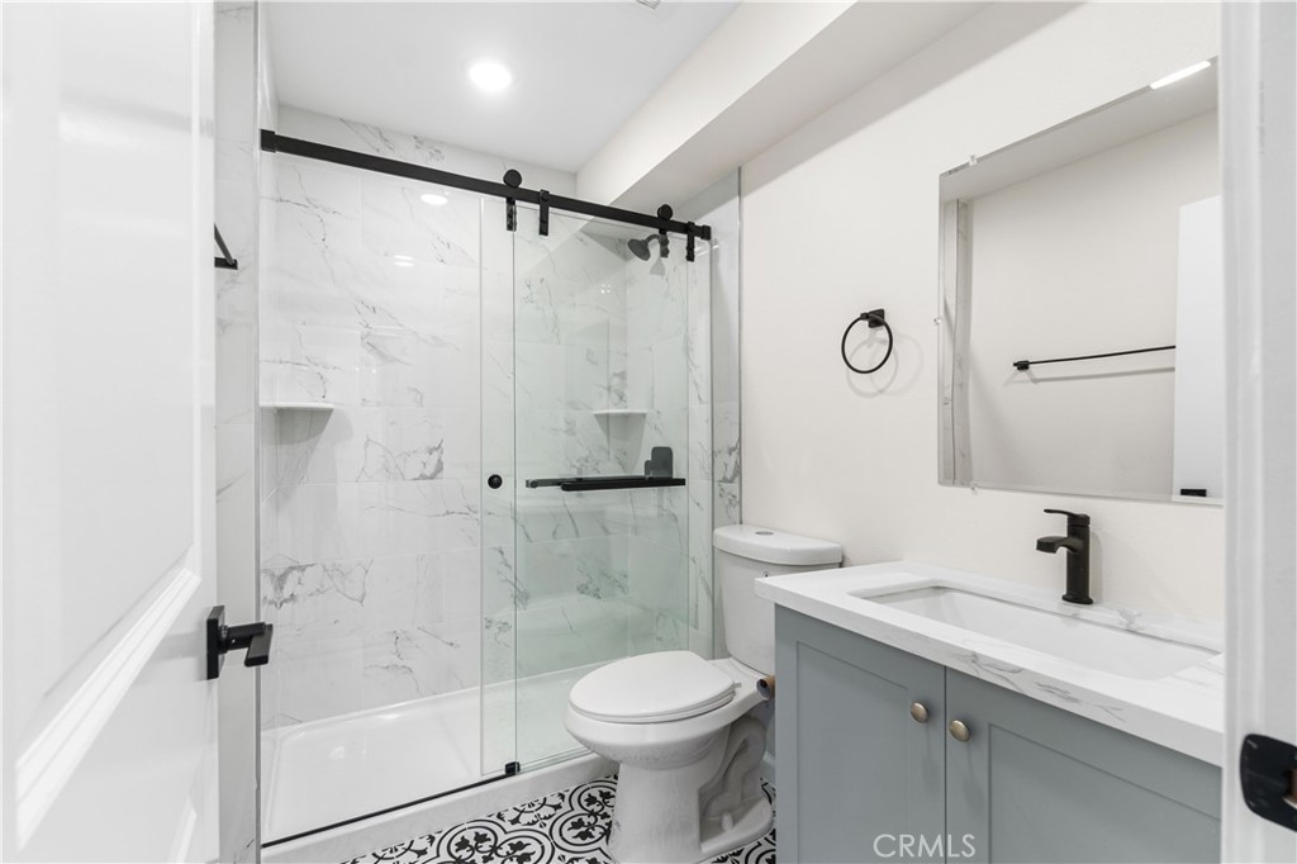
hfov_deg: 100.4
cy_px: 432
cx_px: 648
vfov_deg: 77.3
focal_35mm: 15
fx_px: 540
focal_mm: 10
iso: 100
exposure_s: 1/2.5
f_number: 7.1
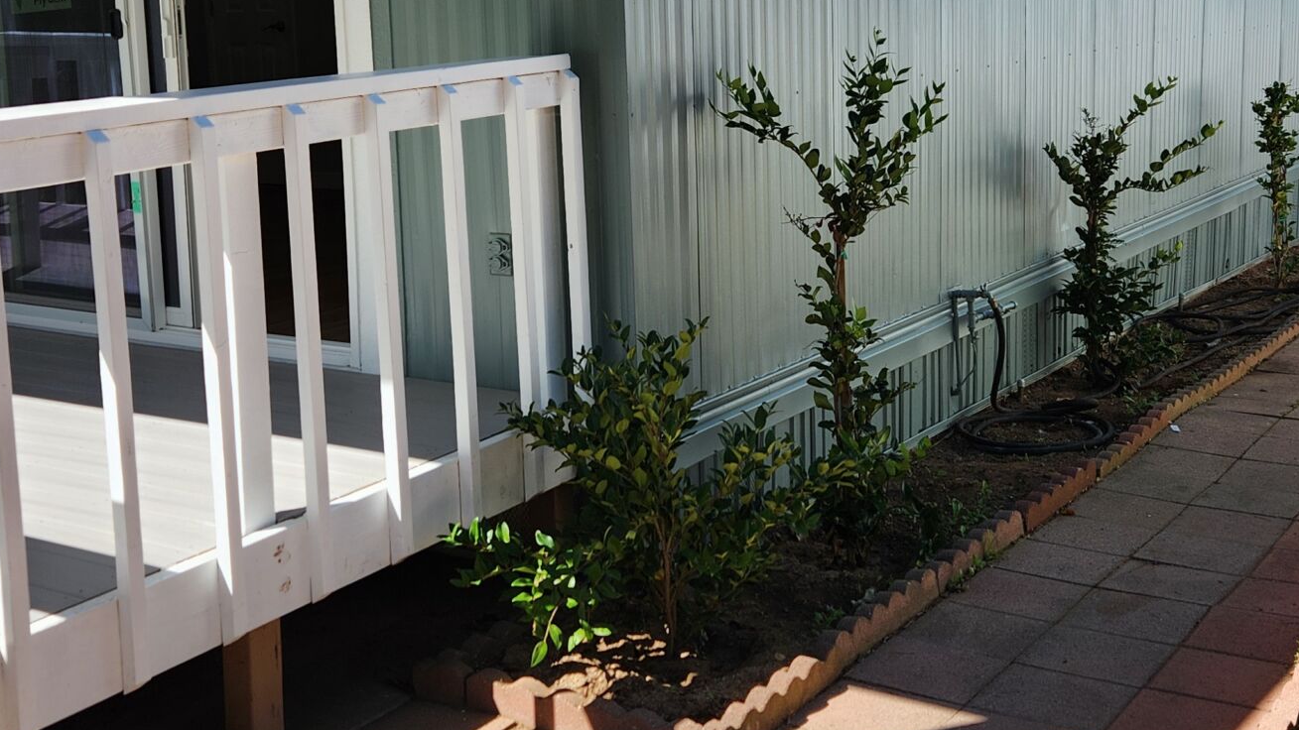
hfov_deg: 42.1
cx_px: 603
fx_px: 1688
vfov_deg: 24.3
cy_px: 247
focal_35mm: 49
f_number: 1.8
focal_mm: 5.4
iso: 20
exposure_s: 1/1067
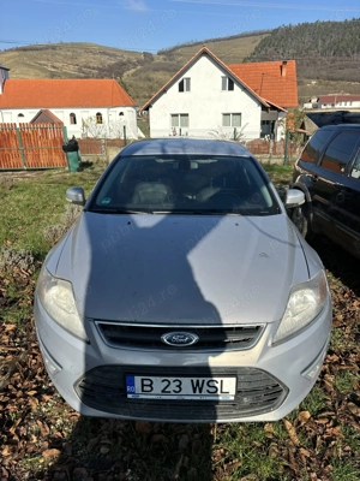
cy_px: 240
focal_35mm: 26
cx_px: 180
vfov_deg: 67.3
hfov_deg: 53.1
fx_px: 361
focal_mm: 5.96
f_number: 1.6
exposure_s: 1/2639
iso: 50
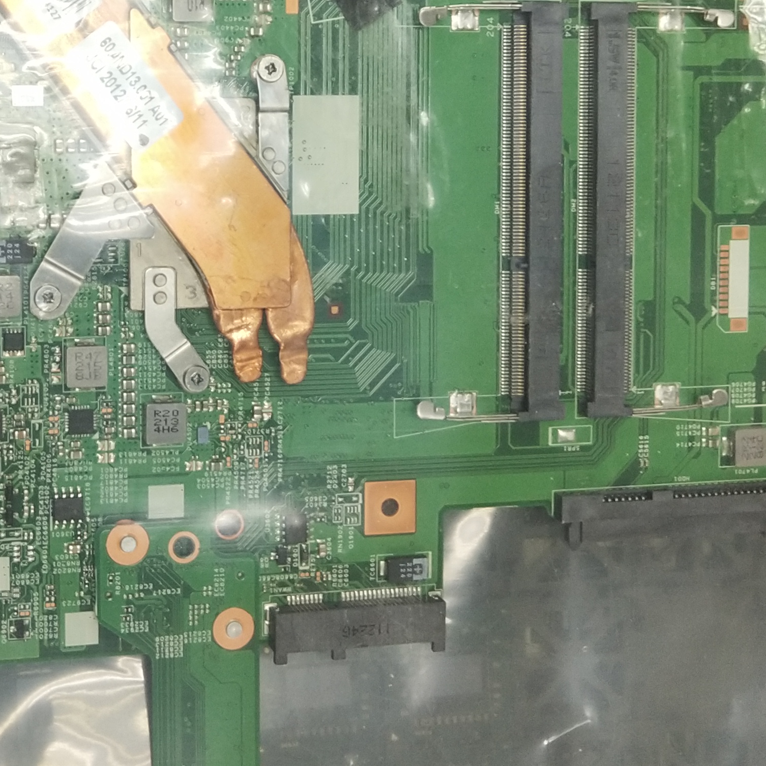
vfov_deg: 24.1
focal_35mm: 71
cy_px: 203
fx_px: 1778
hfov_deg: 24.0
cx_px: 174
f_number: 1.8
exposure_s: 1/50
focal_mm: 3.95
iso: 174
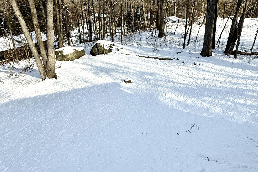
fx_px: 201
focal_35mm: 28
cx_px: 149
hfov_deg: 65.1
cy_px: 80
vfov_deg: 46.4
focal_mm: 2.22
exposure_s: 1/1901
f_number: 2.2
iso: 50
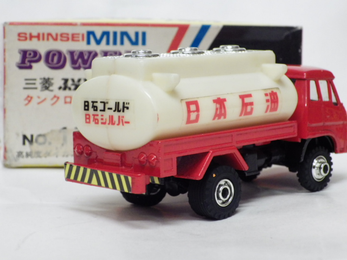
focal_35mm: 87
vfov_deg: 17.0
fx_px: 872
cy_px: 130
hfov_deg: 22.5
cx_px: 174
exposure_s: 1/30
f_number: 4.4
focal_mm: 15.6
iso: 800
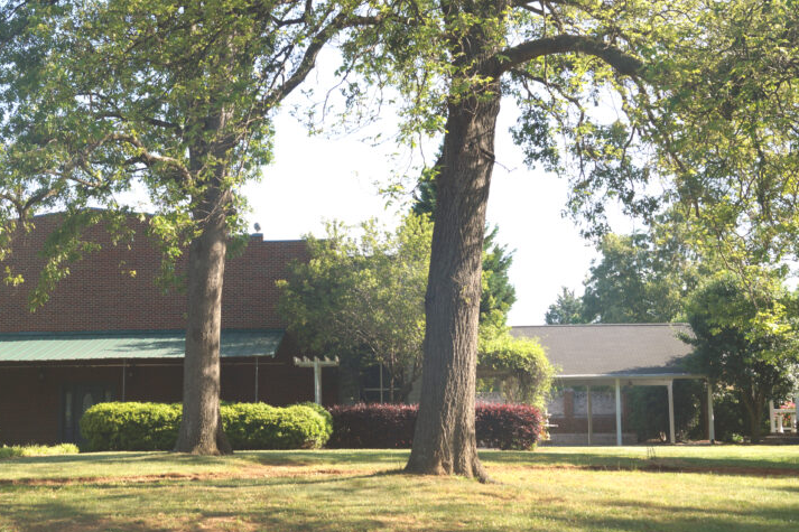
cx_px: 324
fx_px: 1243
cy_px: 283
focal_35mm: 56
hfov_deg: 35.5
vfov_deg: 24.2
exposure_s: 1/125
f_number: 5.6
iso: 100
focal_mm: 26
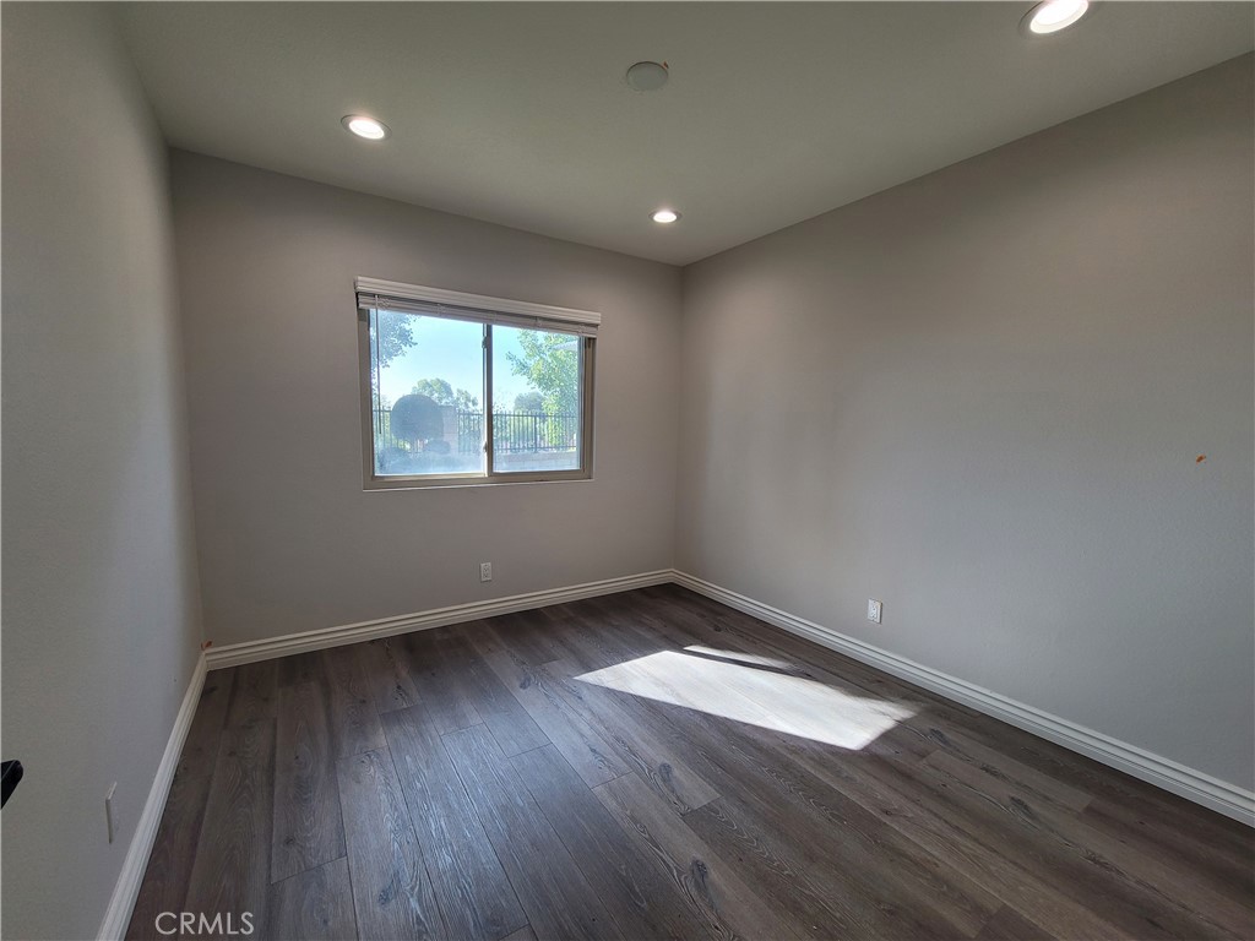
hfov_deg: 106.2
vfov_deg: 89.9
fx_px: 471
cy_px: 470
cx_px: 628
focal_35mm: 13
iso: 80
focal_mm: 2.2
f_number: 2.2
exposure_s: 1/119
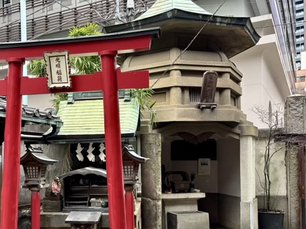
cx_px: 106
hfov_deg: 46.2
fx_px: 354
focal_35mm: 40
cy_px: 159
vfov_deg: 35.5
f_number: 1.6
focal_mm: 5.96
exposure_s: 1/121
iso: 100
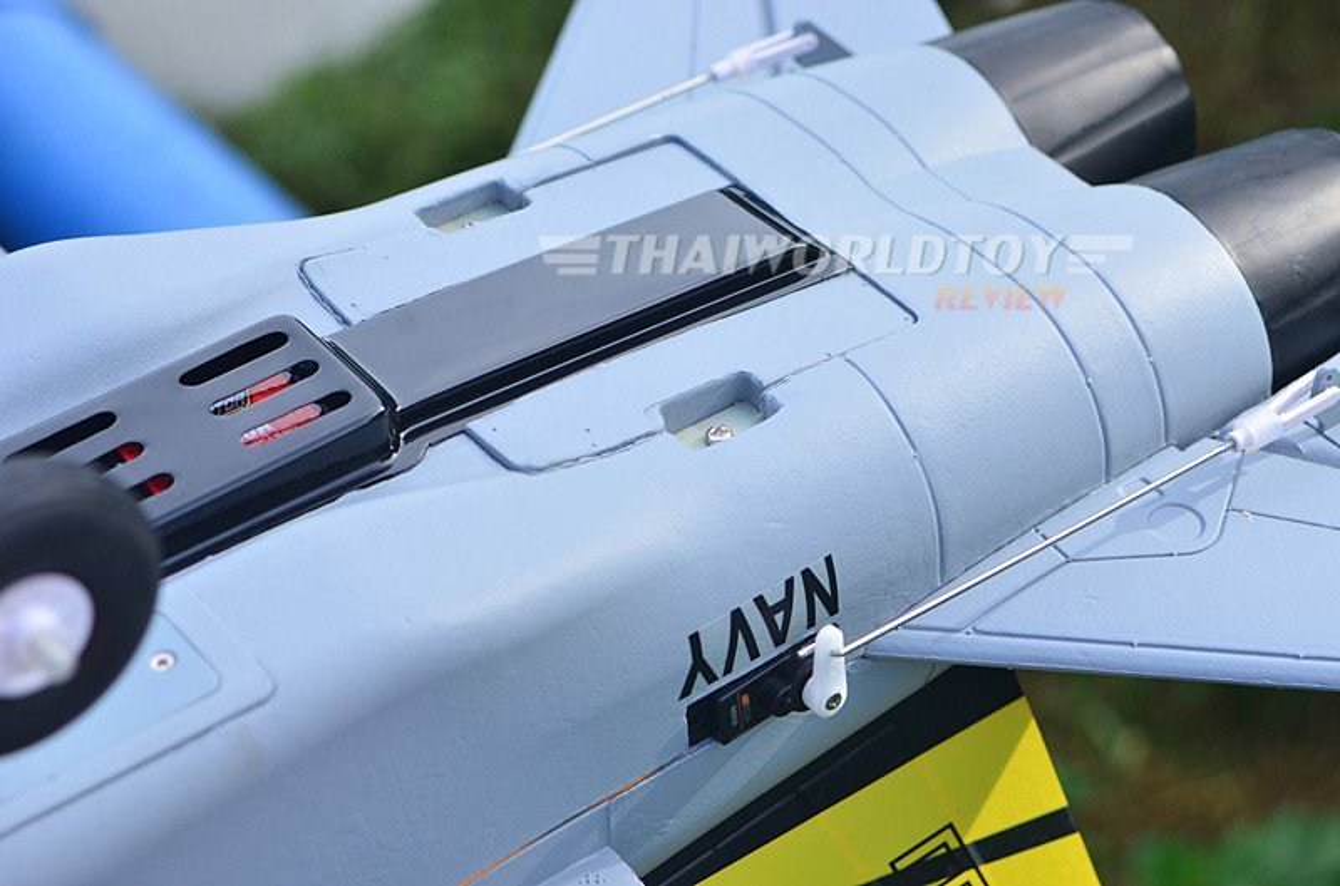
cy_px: 443
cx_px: 670
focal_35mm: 84
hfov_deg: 24.3
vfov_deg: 16.2
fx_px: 3119
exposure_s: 1/125
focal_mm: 56
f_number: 5.6
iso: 100
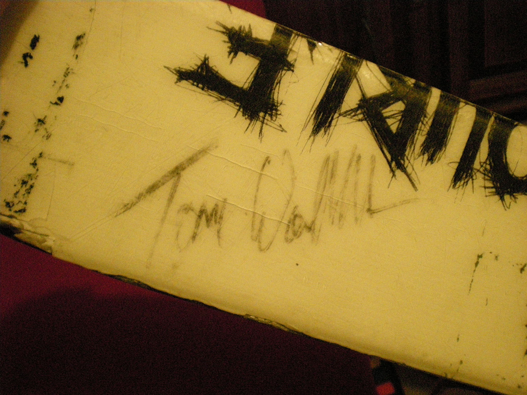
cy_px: 198
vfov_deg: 37.7
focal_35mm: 38
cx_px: 264
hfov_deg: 49.0
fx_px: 579
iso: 1000
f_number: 3.1
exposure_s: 1/46.2
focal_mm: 6.3
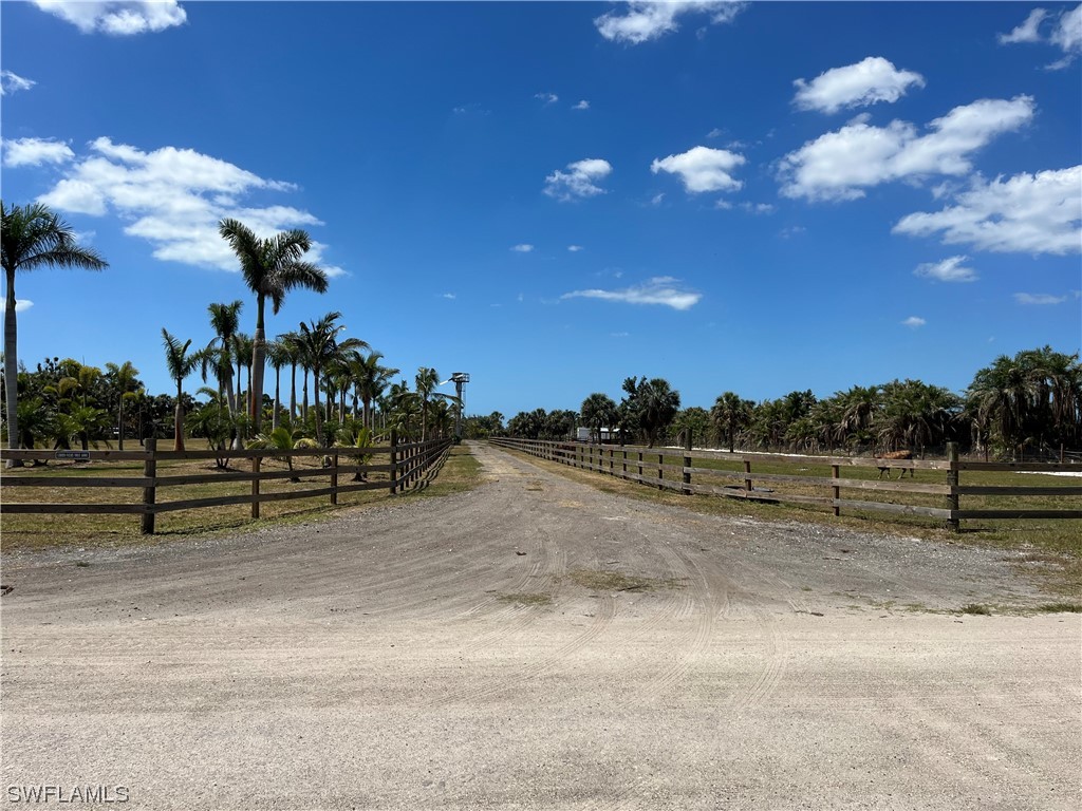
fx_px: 813
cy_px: 406
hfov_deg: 67.3
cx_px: 541
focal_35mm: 26
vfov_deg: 53.1
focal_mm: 5.1
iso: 50
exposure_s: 1/5848
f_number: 1.6
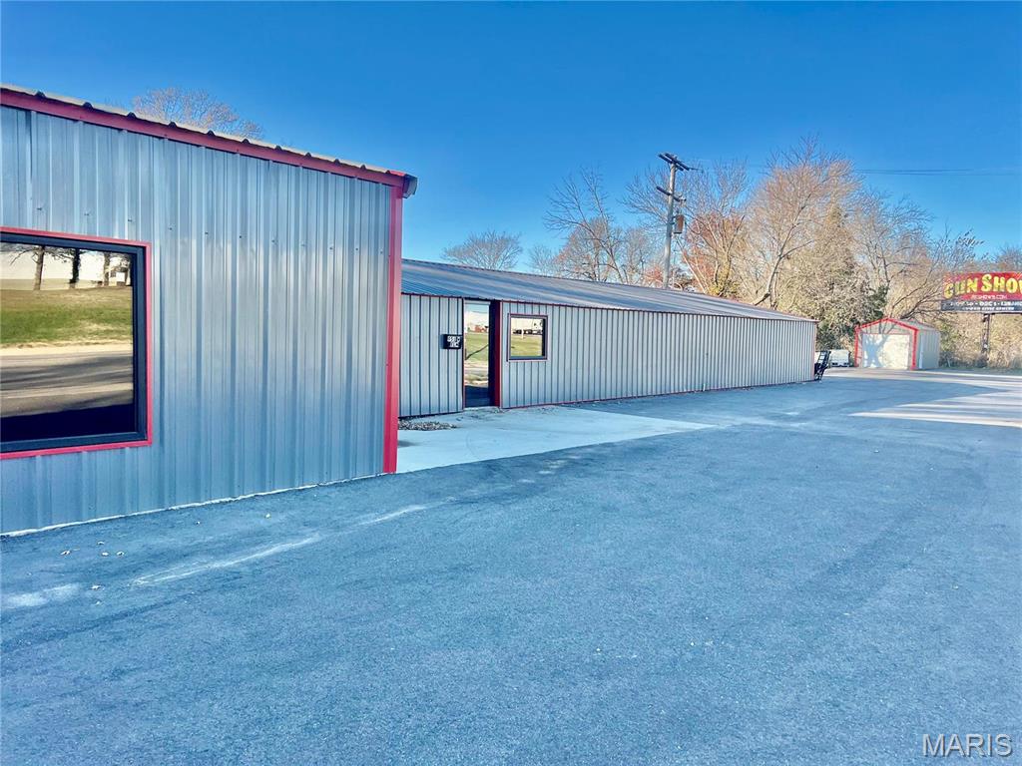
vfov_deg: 53.1
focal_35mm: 26
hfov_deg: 67.3
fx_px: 768
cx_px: 511
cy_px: 383
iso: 50
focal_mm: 5.7
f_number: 1.5
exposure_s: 1/1280
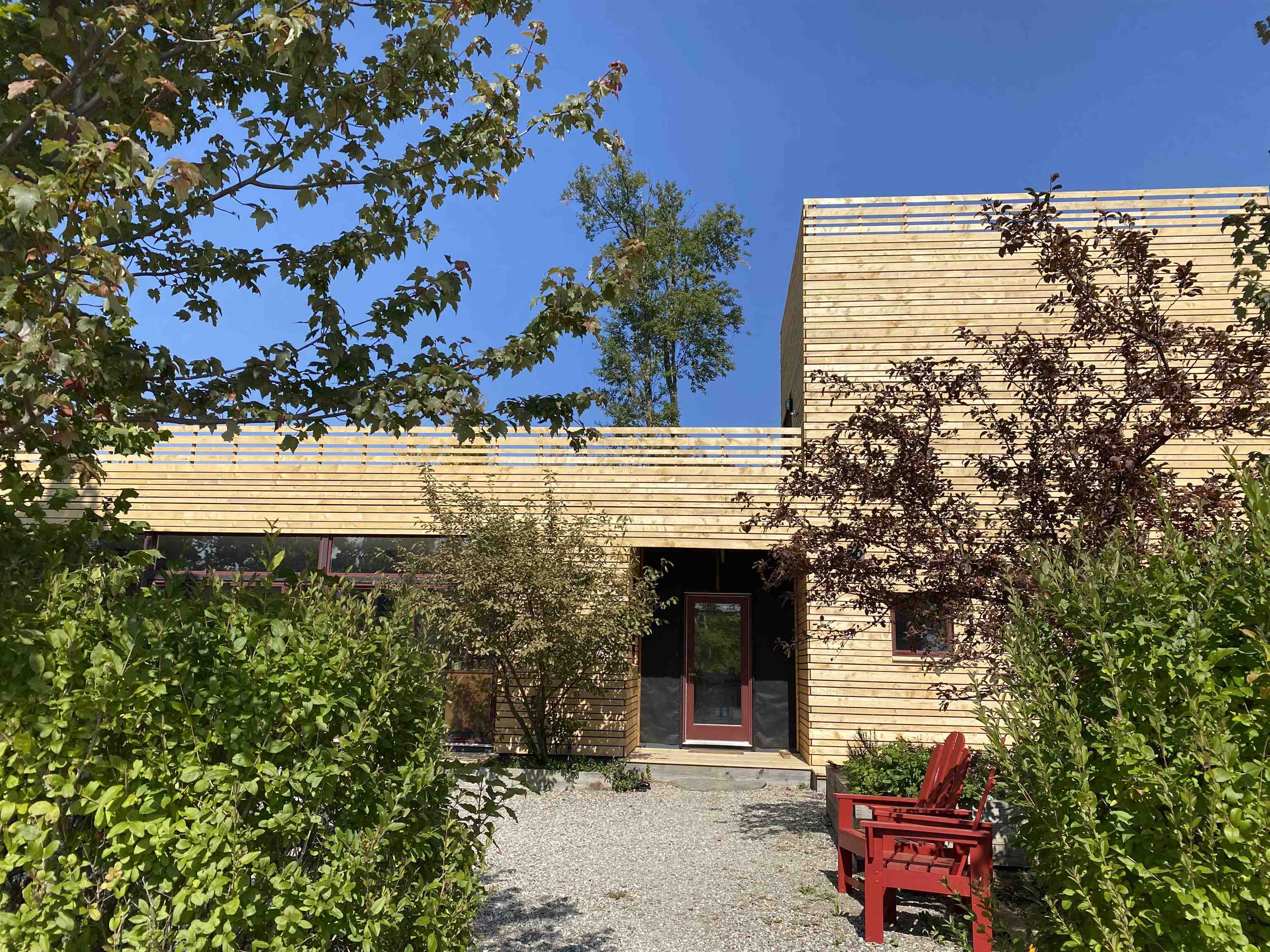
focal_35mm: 26
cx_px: 635
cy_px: 476
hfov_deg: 67.3
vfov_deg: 53.1
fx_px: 954
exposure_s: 1/3300
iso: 32
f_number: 1.8
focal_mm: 4.25
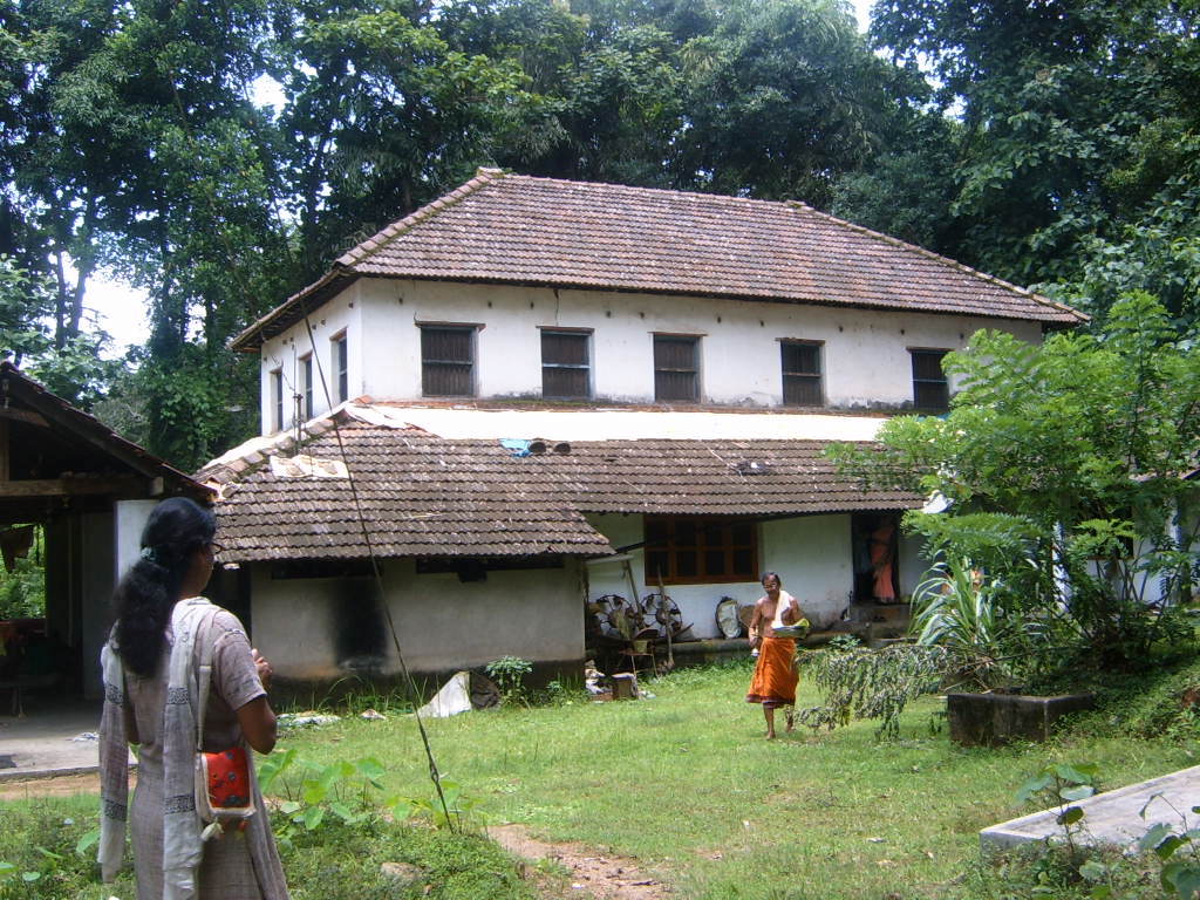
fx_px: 1317
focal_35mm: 38
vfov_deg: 37.7
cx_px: 600
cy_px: 450
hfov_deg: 49.0
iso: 63
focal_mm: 5.8
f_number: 5.8
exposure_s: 1/60
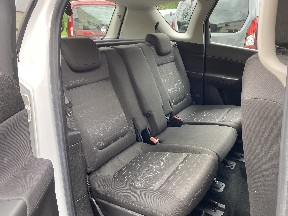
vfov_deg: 53.1
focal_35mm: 26
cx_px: 144
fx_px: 216
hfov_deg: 67.3
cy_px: 108
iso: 80
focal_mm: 4.25
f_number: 1.8
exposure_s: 1/121
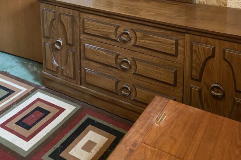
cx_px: 117
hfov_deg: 45.4
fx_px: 288
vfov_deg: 28.2
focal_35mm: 43
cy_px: -19
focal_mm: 4.25
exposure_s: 1/60
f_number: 1.8
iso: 400
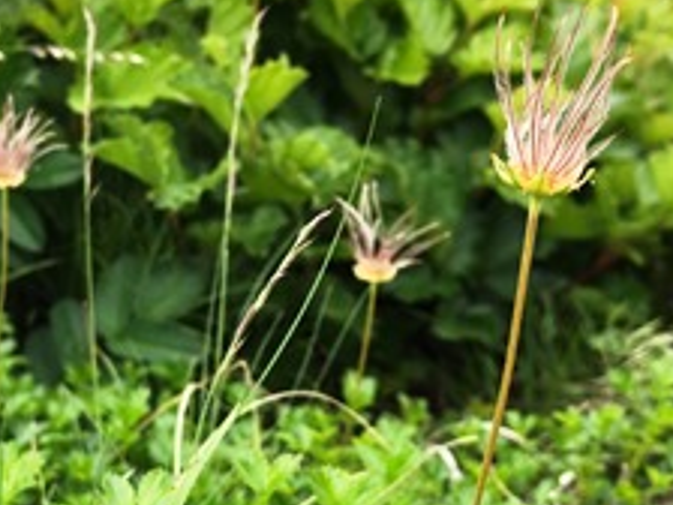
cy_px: 319
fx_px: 1089
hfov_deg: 34.3
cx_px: 273
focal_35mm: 56
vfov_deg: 26.0
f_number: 1.8
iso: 20
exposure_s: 1/267
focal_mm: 3.99
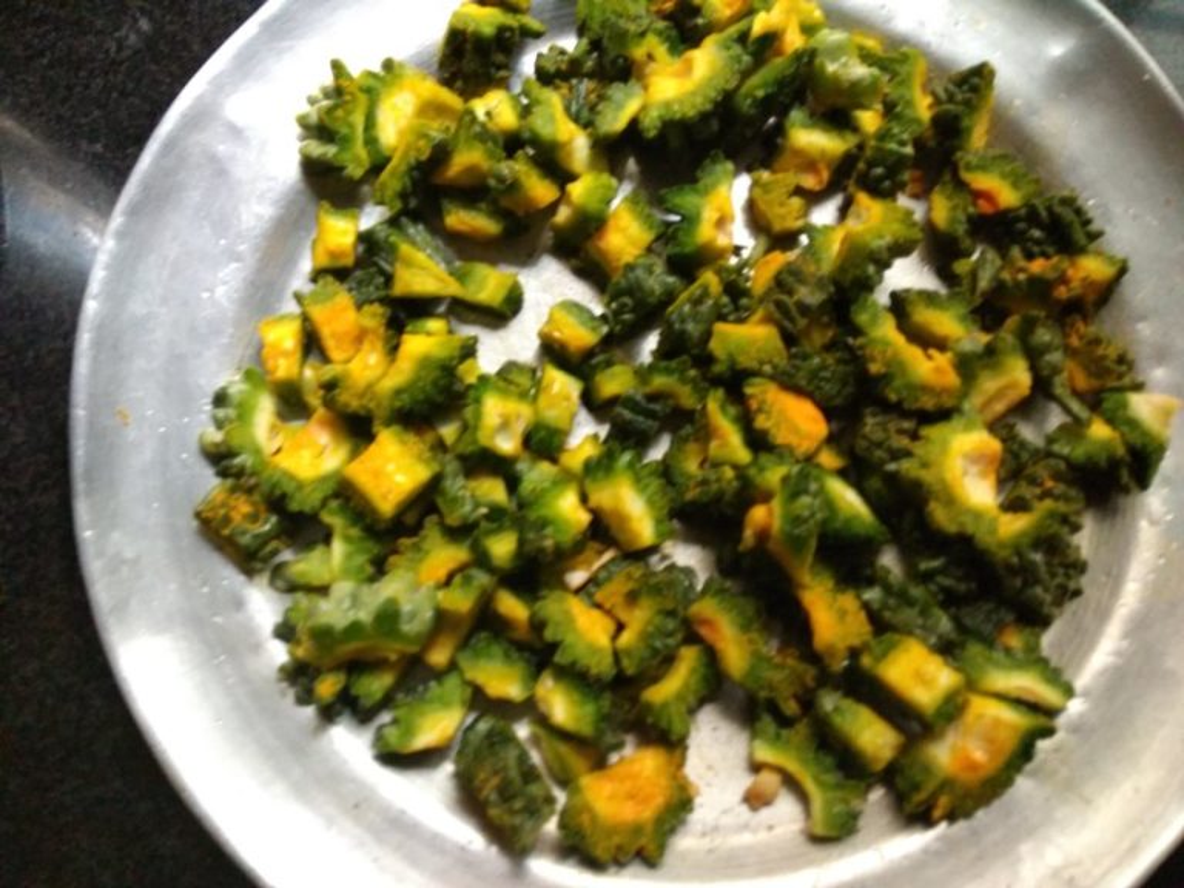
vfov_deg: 63.4
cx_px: 592
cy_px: 444
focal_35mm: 21
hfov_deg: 79.0
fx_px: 718
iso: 1250
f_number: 2
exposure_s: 1/14
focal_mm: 3.57
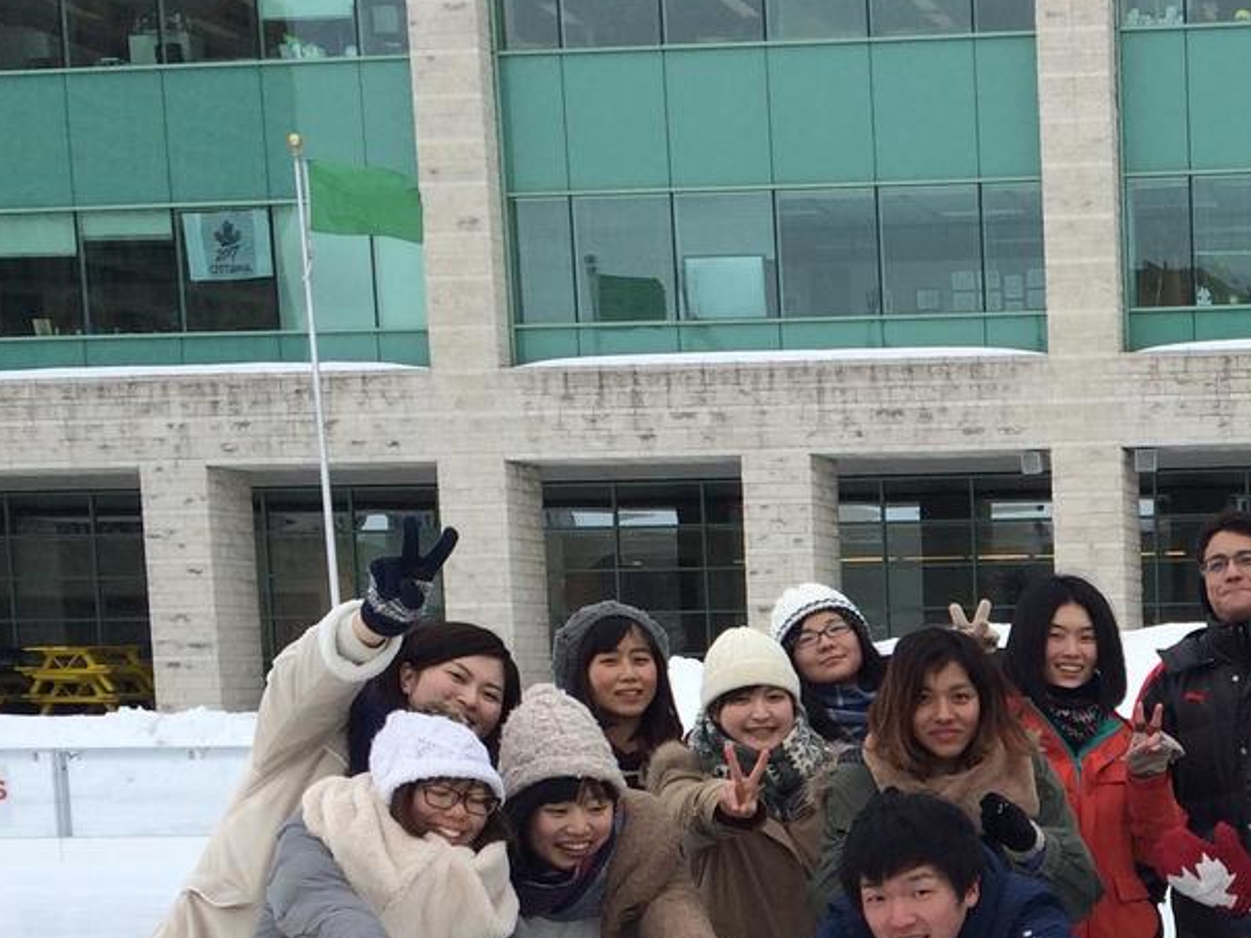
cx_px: 1311
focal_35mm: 73
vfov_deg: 19.5
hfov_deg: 25.1
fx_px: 2638
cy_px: 951
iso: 32
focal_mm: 4.12
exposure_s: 1/684
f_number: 2.2
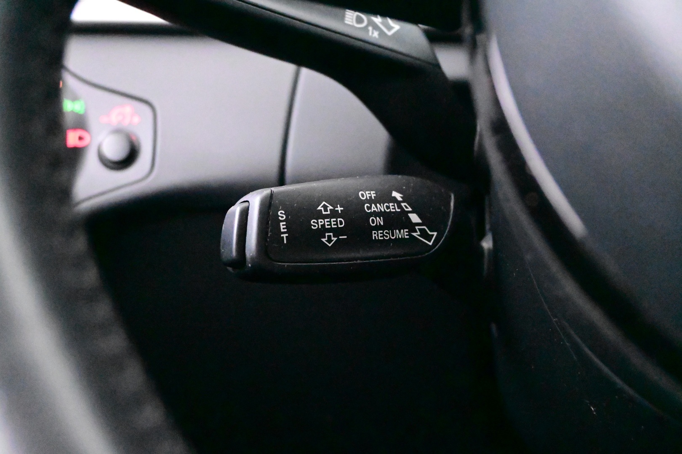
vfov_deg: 32.4
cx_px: 341
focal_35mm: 41
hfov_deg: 47.2
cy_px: 227
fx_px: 781
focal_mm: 27.5
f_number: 4.5
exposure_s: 1/40
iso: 36000
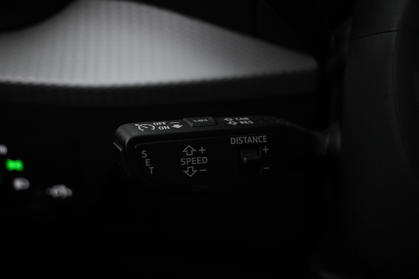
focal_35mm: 41
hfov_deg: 47.2
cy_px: 140
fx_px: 480
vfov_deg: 32.4
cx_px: 210
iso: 1600
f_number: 4.5
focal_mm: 27.5
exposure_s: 1/25
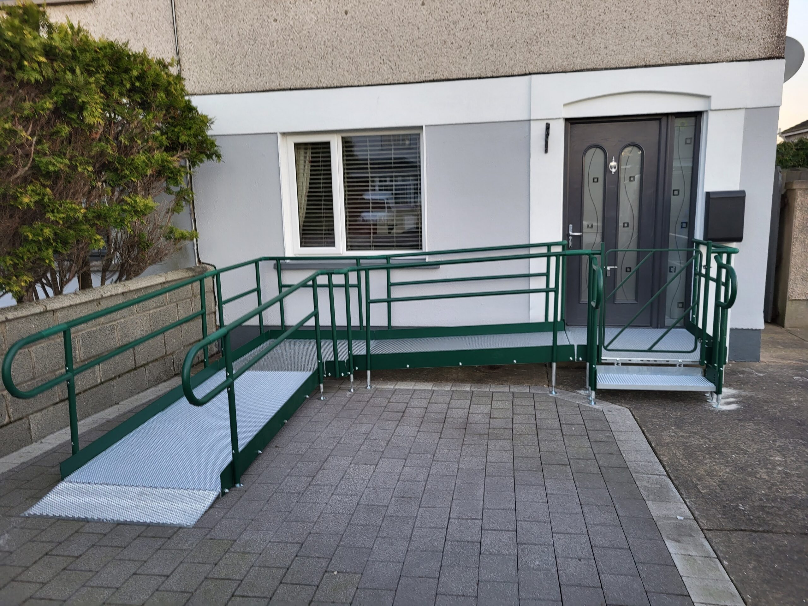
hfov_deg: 67.3
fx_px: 607
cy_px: 303
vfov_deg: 53.1
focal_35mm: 26
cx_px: 404
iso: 100
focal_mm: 5.4
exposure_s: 1/100
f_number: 1.8
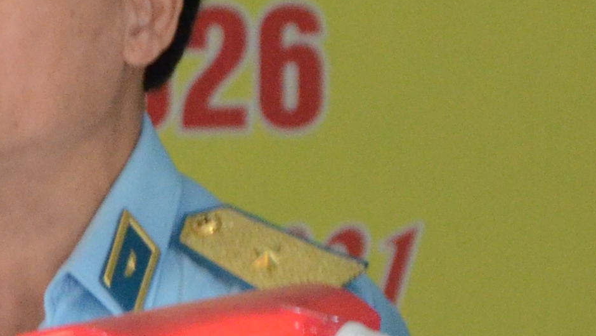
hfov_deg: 2.9
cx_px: -390
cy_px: 224
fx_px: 11696
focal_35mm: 740
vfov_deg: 1.6
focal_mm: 90
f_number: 5.6
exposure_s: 1/100
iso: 2500
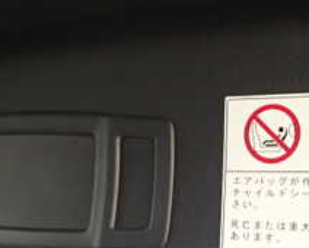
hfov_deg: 27.2
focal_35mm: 69
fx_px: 632
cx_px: 224
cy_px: 125
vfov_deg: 22.2
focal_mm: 4.5
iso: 320
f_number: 2
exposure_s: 1/30
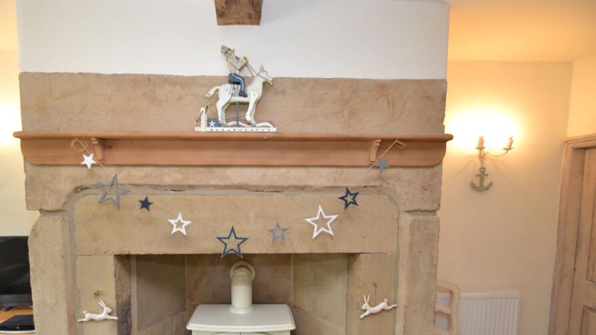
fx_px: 284
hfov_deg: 92.0
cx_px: 255
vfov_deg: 59.8
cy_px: 219
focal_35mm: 18
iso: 450
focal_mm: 10
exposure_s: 1/60
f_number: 3.5
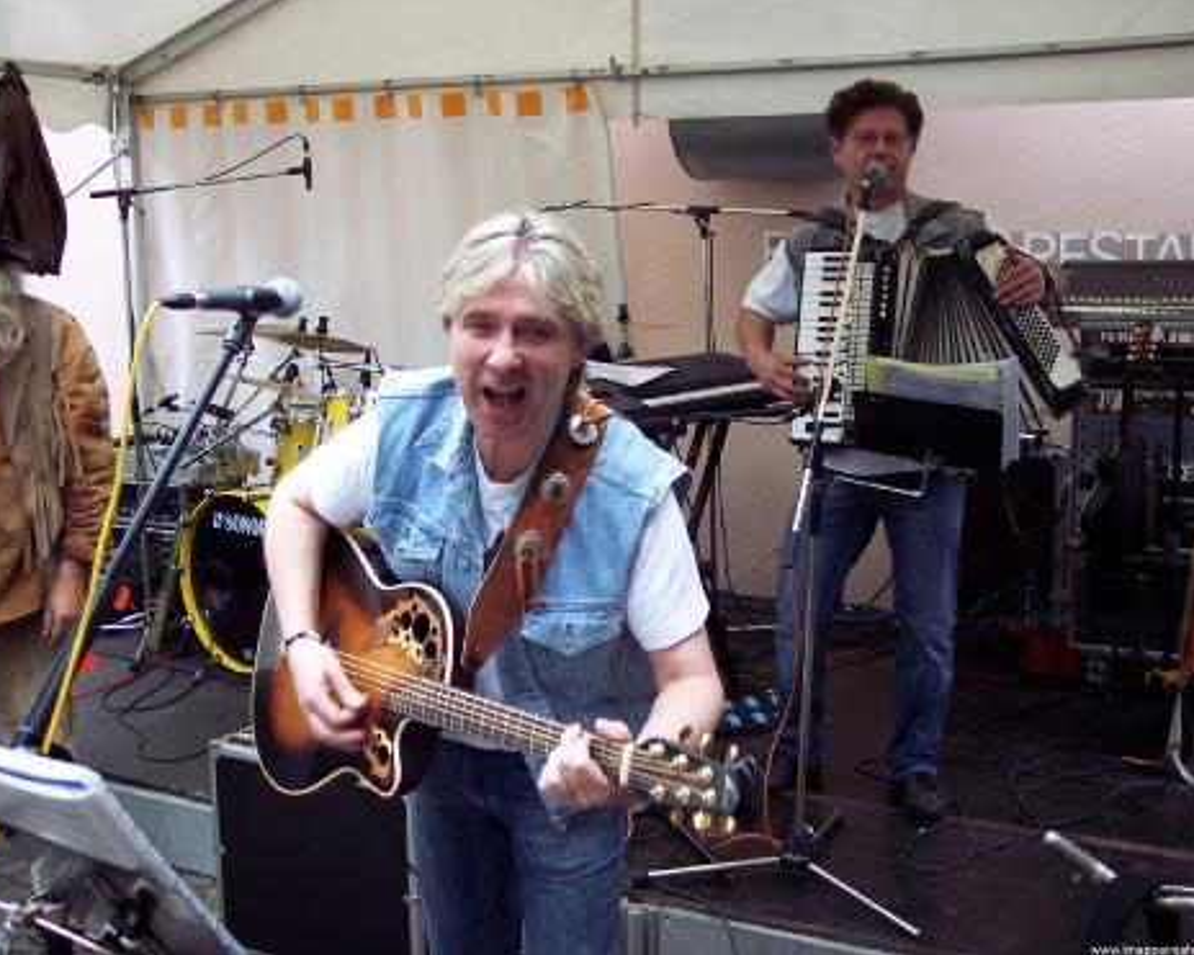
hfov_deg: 44.8
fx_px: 1449
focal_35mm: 41
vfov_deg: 36.5
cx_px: 571
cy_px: 475
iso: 100
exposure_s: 1/90
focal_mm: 8
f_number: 2.8
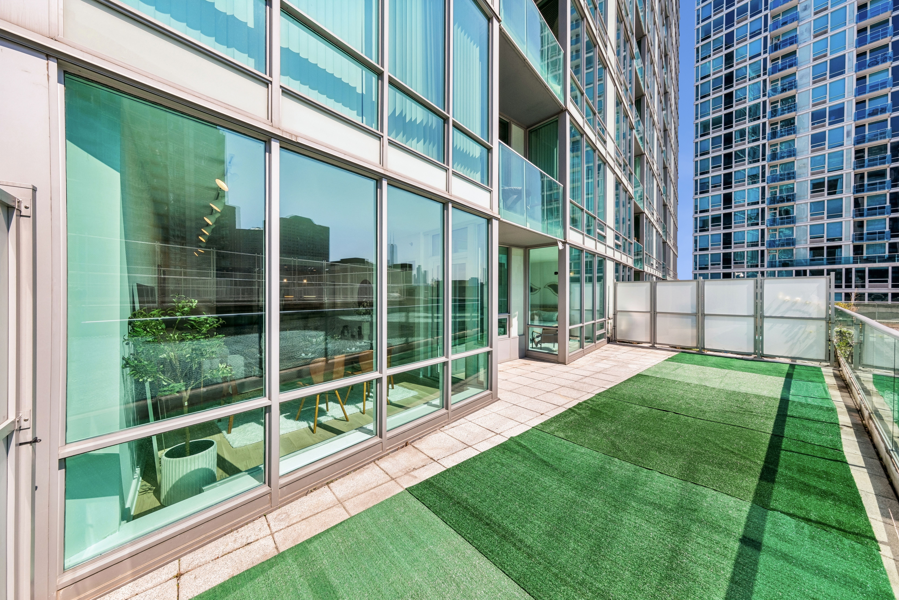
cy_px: 300
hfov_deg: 112.6
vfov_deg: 90.0
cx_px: 450
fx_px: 300
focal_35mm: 12
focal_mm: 8
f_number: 8
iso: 160
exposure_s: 1/320
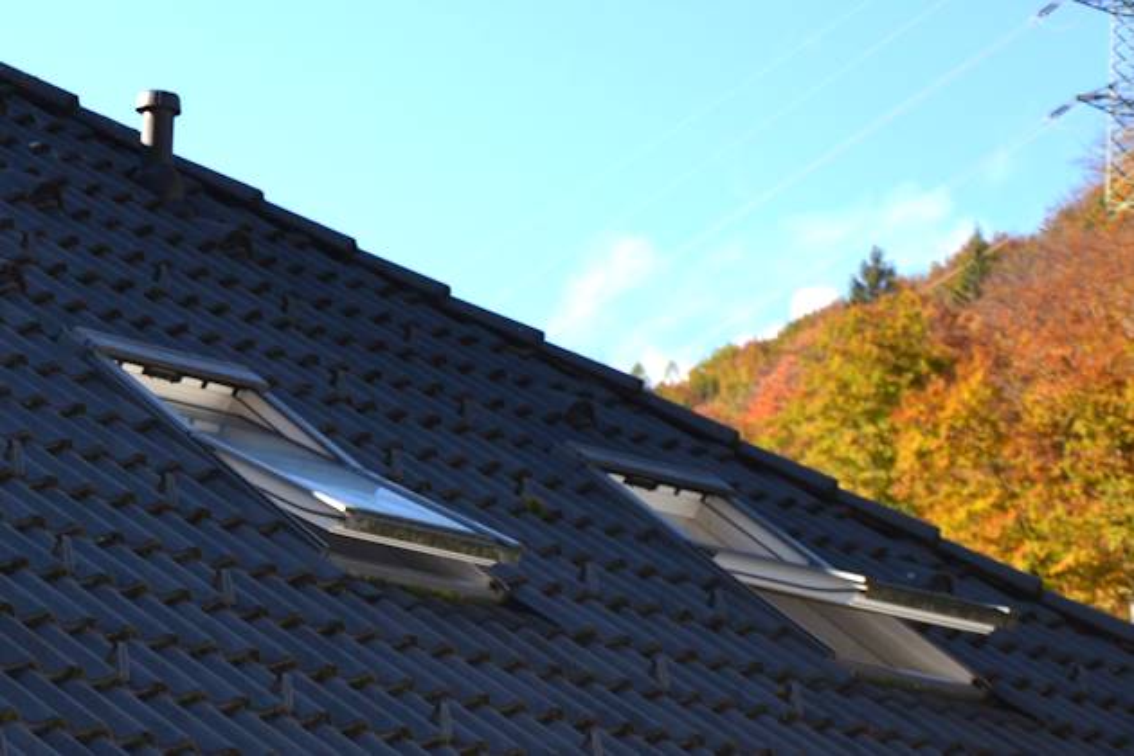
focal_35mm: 63
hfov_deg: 31.9
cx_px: 567
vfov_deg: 21.6
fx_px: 1984
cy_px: 378
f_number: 4.8
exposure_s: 1/200
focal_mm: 42
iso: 100
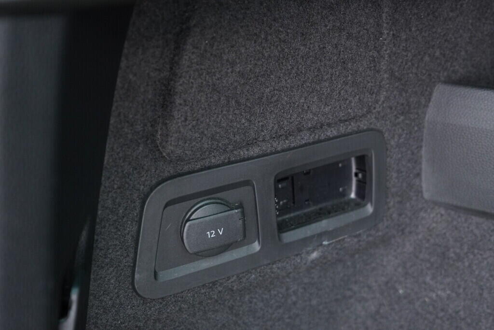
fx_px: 494
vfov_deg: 36.9
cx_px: 247
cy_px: 165
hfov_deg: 53.1
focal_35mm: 36
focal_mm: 24
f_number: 2.8
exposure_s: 1/40
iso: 1600
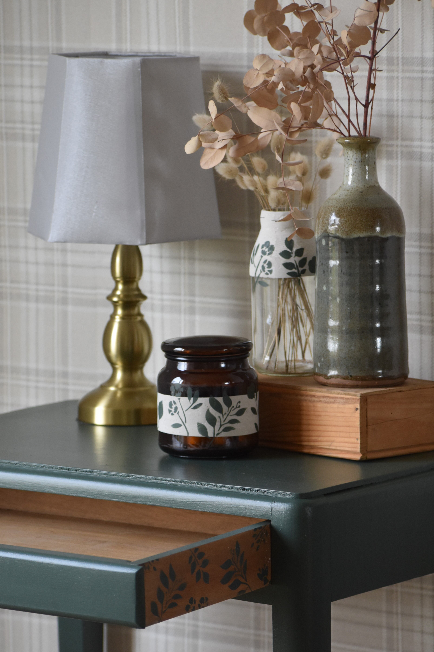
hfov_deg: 6.9
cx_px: 247
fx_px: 3599
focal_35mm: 199
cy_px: 379
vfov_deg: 10.3
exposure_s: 1/125
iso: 800
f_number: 4.8
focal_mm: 110
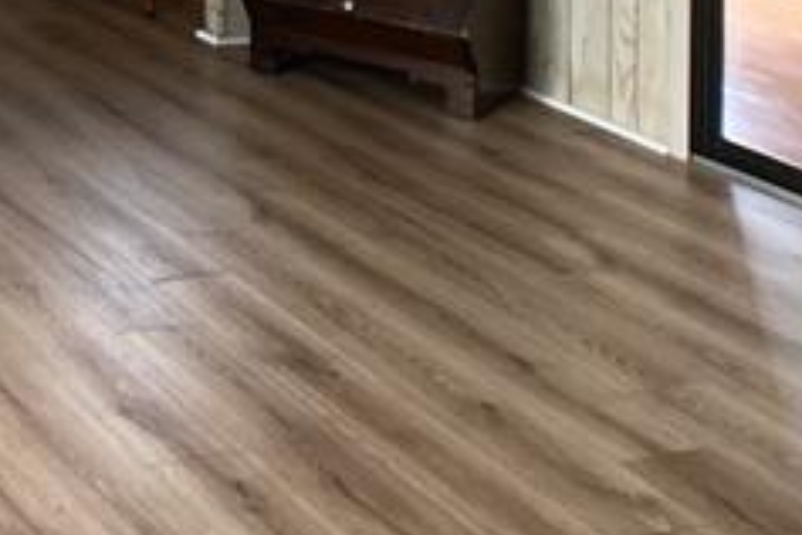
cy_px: -532
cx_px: -169
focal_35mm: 126
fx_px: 2807
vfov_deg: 10.1
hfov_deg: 15.6
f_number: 1.8
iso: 80
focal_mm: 3.99
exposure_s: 1/121
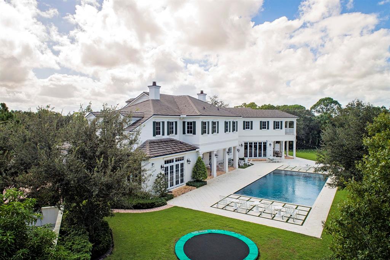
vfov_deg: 53.1
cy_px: 130
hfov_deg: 73.8
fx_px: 260
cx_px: 195
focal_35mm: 24
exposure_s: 1/500
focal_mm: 8.8
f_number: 5.6
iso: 100
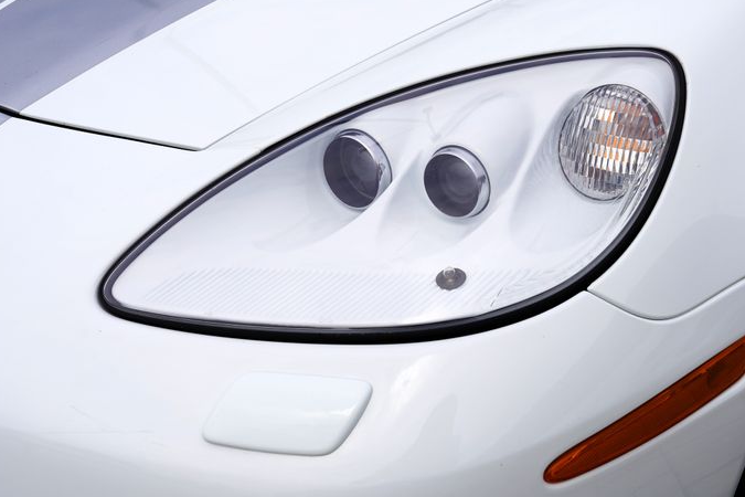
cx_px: 393
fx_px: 910
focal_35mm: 44
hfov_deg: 44.5
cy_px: 212
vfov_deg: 30.5
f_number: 10
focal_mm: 29
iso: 100
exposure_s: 1/400
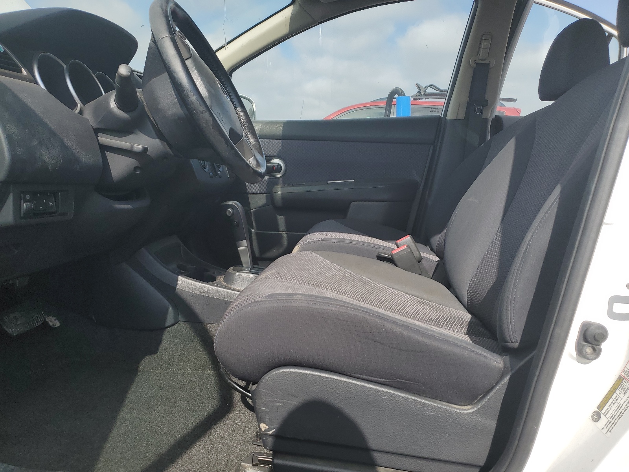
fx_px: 472
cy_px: 236
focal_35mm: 26
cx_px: 314
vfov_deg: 53.1
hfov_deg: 67.3
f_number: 1.5
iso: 50
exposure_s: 1/2500
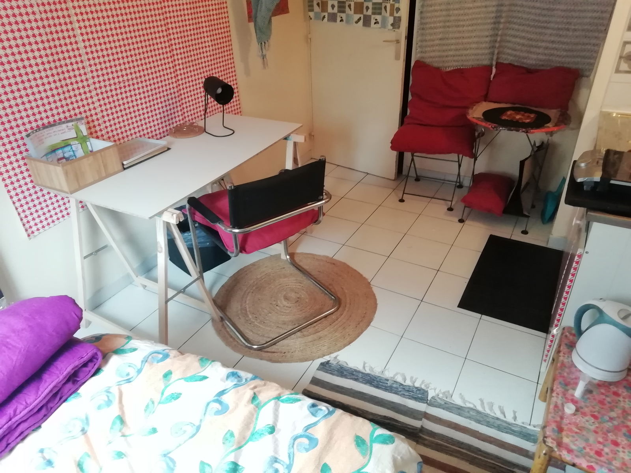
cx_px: 316
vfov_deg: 53.1
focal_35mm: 26
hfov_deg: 67.3
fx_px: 474
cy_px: 236
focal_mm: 3.46
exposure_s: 1/30
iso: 320
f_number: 2.2
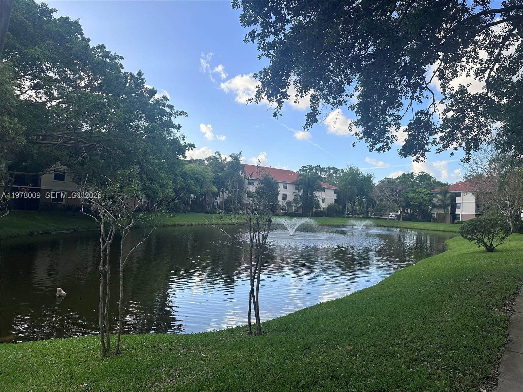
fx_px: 363
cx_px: 262
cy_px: 196
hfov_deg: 71.6
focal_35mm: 24
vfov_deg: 56.8
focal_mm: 6.86
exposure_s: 1/2252
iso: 80
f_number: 1.78
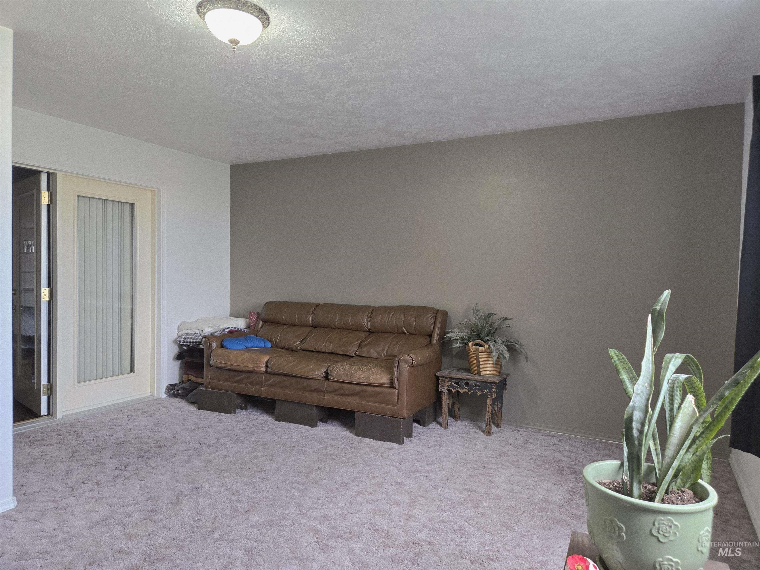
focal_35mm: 23
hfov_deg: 73.9
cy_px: 285
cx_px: 380
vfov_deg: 58.9
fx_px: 505
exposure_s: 1/120
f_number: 1.8
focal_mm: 5.4
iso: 250
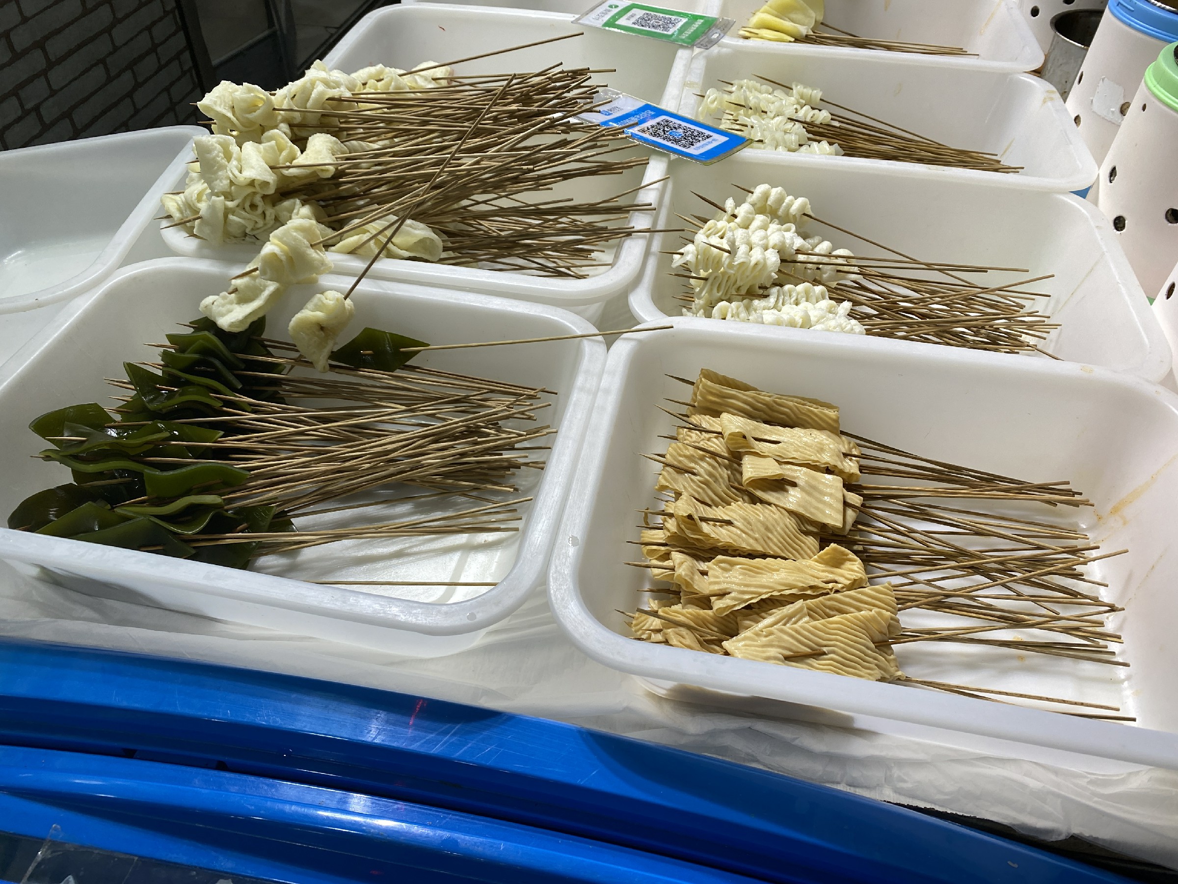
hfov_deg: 67.3
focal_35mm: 26
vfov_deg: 53.1
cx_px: 589
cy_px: 442
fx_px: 885
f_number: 1.8
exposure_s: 1/100
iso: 32
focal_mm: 4.25
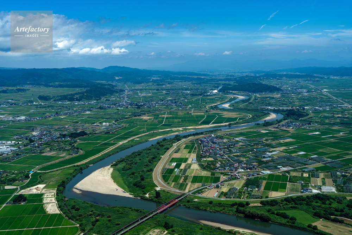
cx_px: 176
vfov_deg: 36.9
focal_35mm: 36
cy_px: 118
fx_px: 352
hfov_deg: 53.1
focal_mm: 36
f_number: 8
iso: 125
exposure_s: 1/400
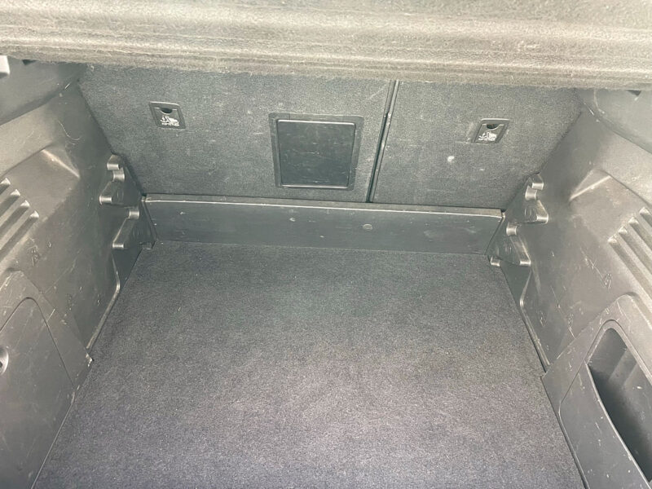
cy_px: 244
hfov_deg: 67.3
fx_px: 490
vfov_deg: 53.1
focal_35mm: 26
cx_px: 326
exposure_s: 1/83
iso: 125
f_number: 1.6
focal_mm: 4.2
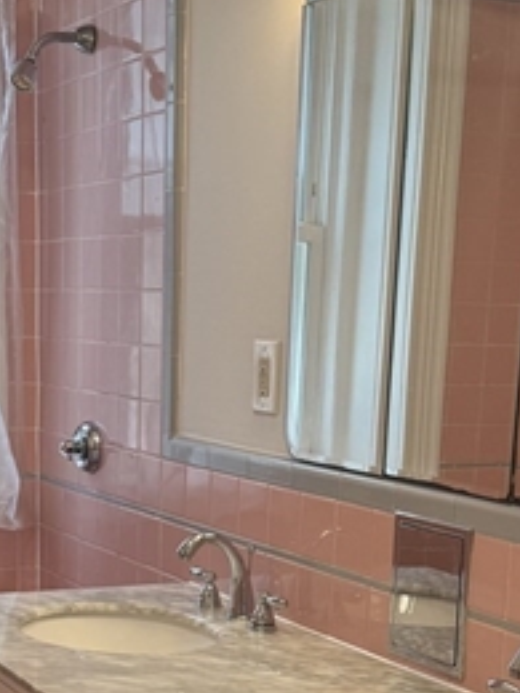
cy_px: 618
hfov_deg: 20.7
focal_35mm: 71
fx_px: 1422
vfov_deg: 26.5
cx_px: 189
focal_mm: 6.76
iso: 100
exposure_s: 1/253
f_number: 1.78
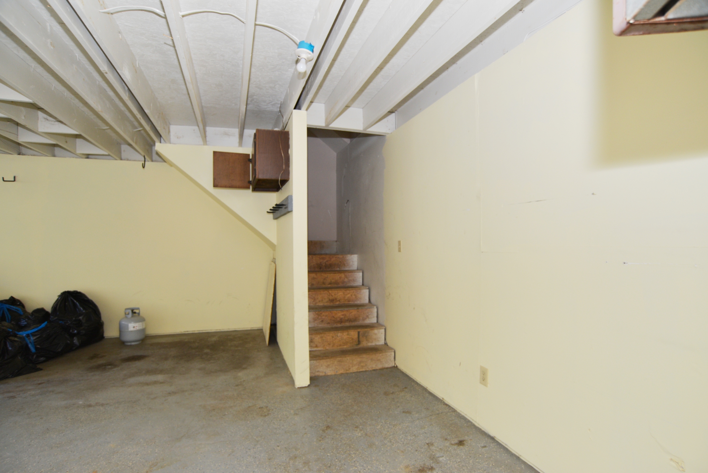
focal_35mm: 18
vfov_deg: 67.4
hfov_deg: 90.0
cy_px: 236
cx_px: 354
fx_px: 354
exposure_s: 1/100
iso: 400
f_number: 6.3
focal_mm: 18
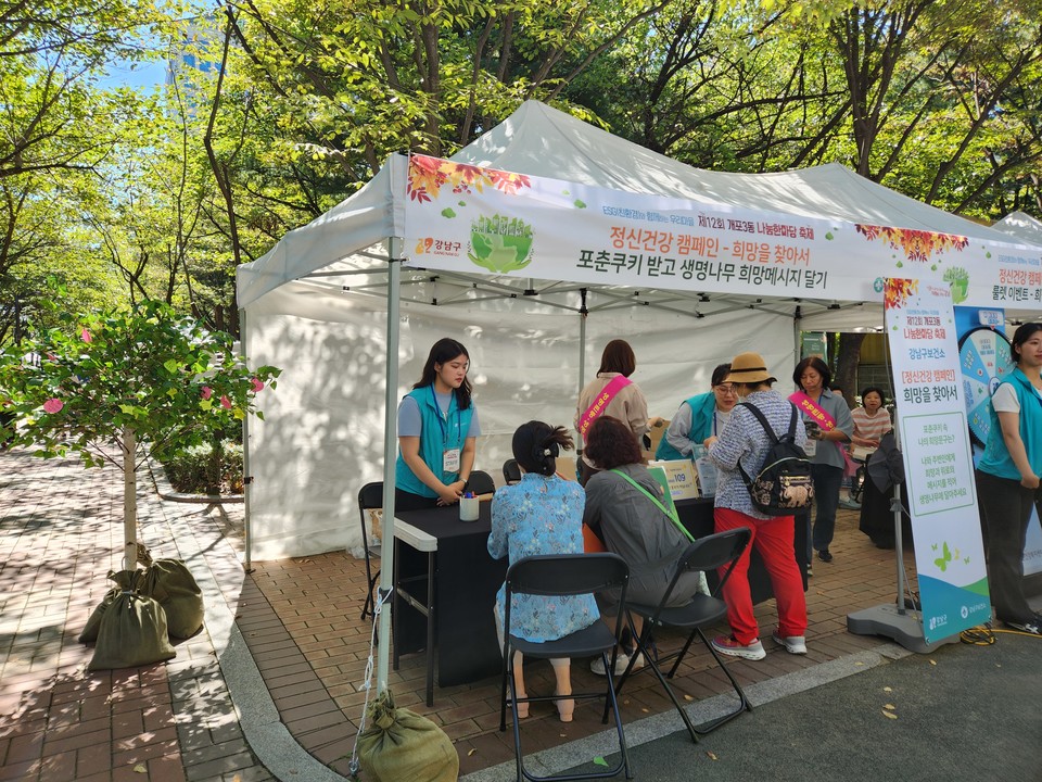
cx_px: 521
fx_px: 692
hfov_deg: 73.9
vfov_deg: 58.9
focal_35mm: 23
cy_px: 391
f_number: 1.8
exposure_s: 1/221
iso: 20
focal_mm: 5.4
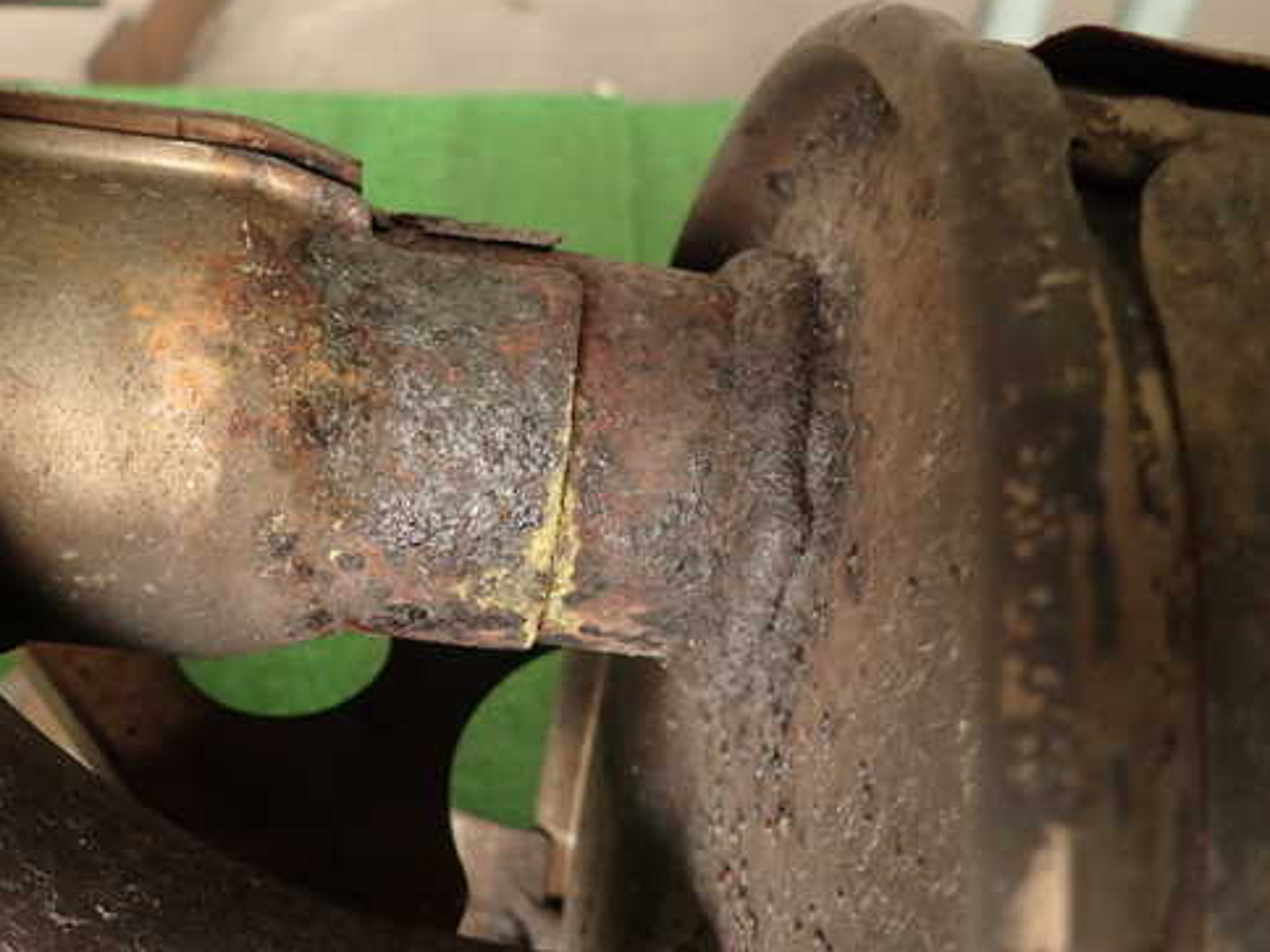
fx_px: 1137
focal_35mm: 31
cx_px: 488
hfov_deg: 57.7
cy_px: 454
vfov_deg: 45.4
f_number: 2
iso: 200
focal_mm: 4.5
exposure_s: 1/60
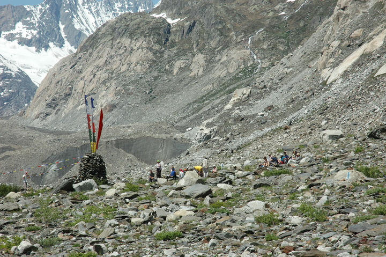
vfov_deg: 13.0
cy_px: 128
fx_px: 1125
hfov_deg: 19.5
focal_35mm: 105
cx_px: 193
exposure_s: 1/400
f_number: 11
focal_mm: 70
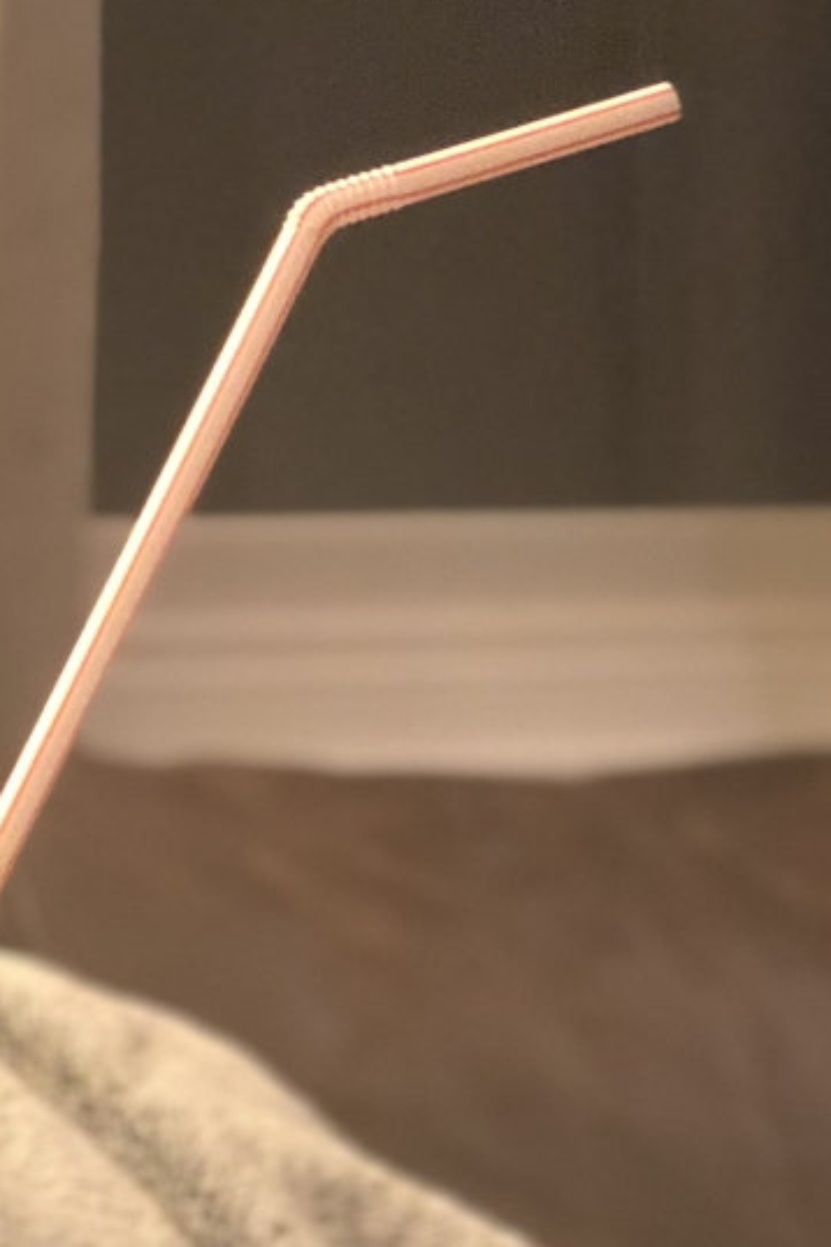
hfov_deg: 8.4
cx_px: -188
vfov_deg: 12.2
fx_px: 5574
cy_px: 1841
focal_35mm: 161
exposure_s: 1/8
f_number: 2.4
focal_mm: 6
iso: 250
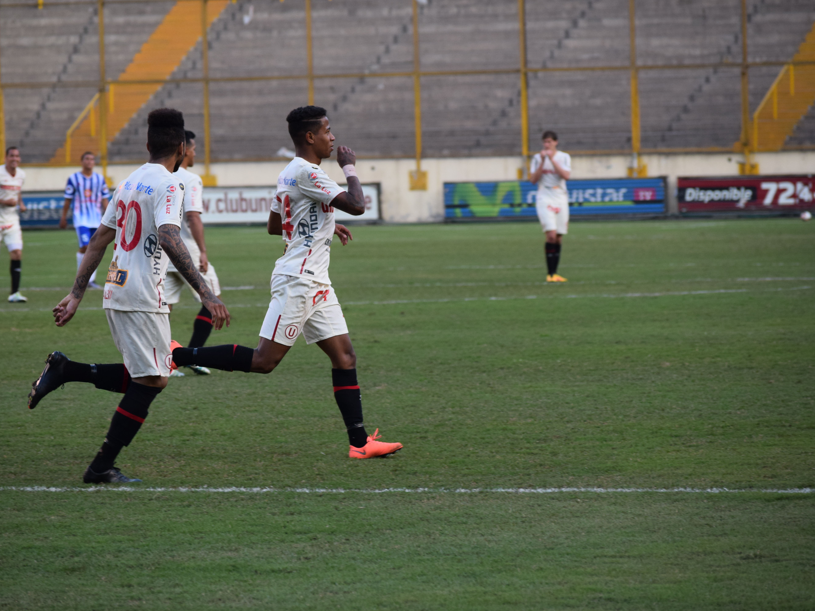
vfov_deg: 7.6
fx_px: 4591
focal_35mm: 195
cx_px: 365
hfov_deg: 10.1
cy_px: 305
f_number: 4.8
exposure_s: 1/640
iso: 800
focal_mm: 120
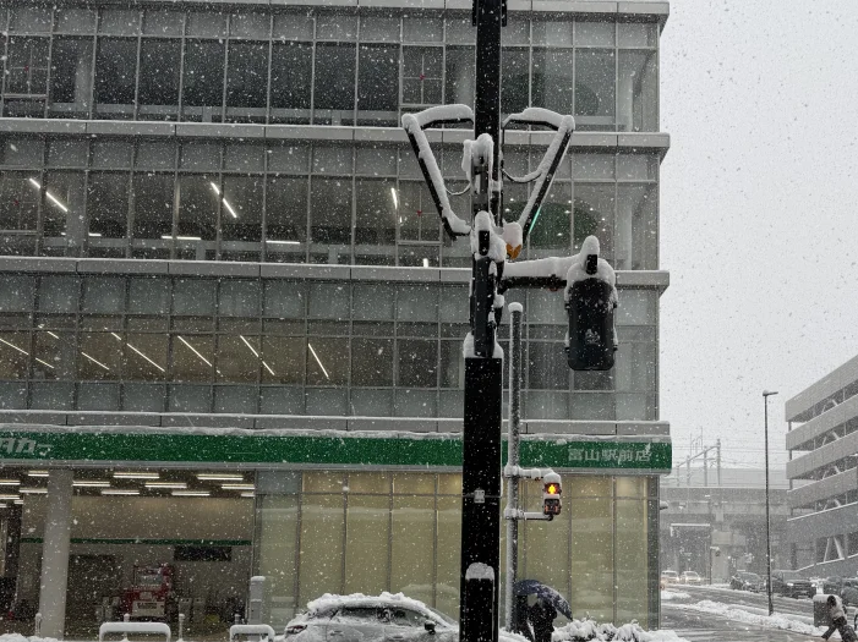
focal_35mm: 37
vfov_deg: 37.8
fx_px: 917
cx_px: 503
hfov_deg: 49.9
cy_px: 471
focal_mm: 6.76
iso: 80
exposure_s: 1/423
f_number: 1.78
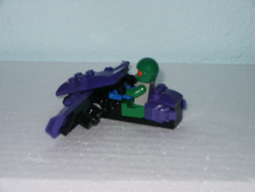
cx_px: 128
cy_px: 96
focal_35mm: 139
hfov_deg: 14.2
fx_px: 1024
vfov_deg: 10.7
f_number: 8
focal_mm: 28.23
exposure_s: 1/125
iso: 200
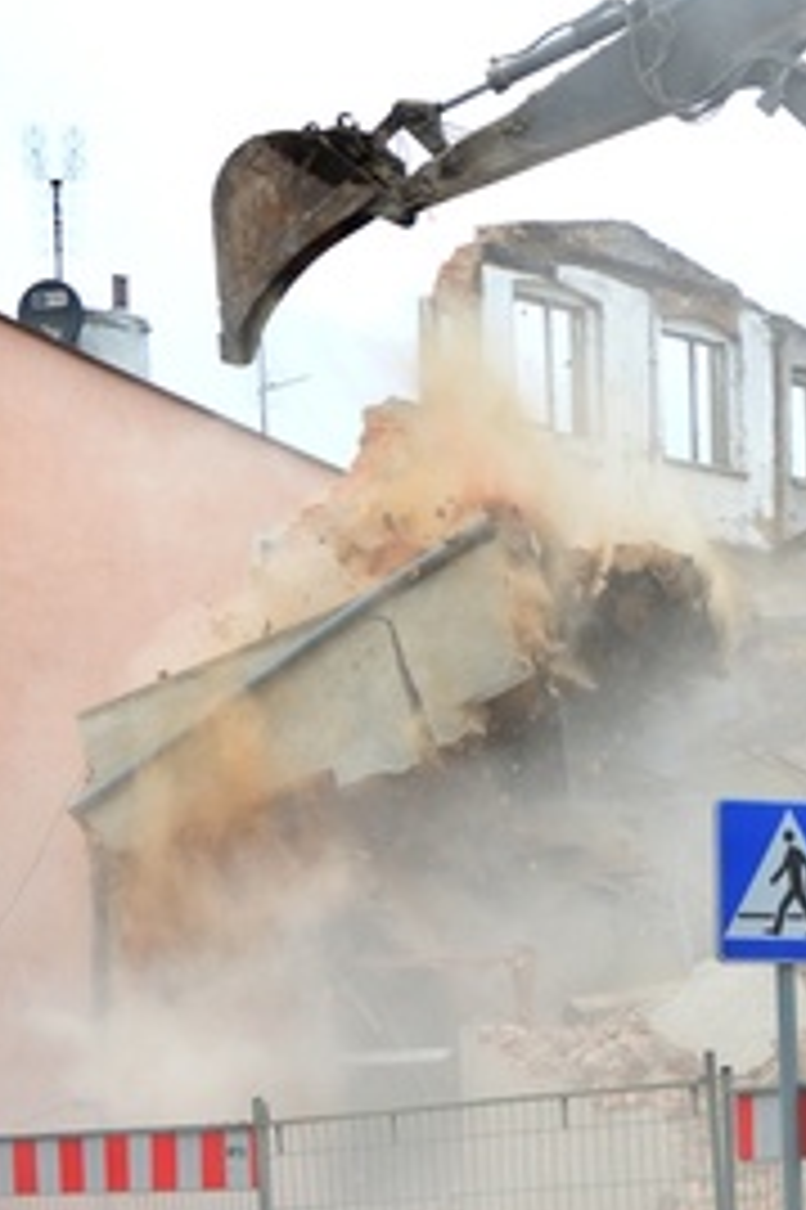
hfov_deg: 11.6
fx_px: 3934
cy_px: 765
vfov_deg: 17.5
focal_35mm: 117
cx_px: 709
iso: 100
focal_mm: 42
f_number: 5
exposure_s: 1/250
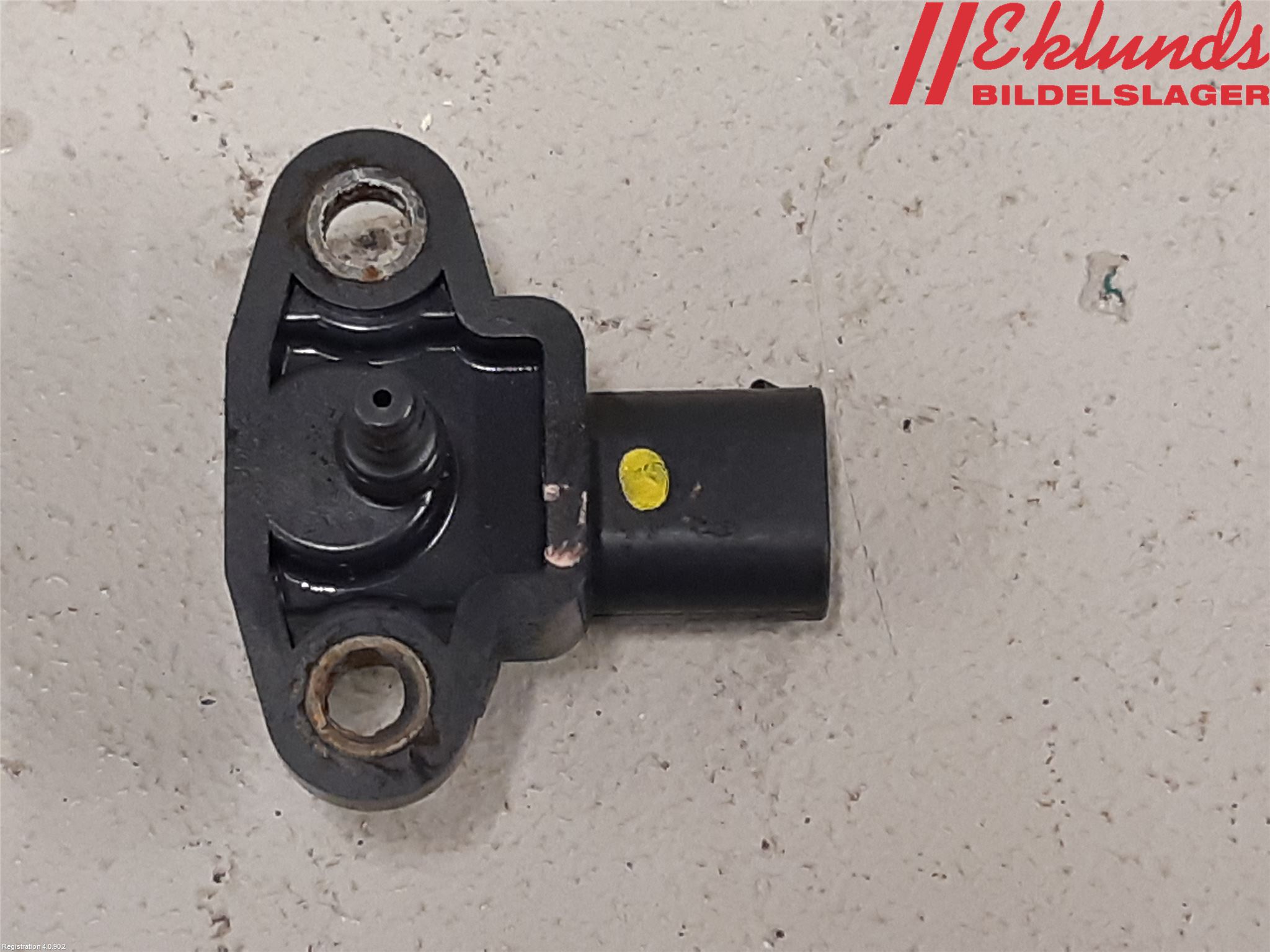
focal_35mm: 26
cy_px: 476
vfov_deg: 53.1
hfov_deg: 67.3
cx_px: 635
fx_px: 954
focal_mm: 3.93
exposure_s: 1/50
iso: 160
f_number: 1.7
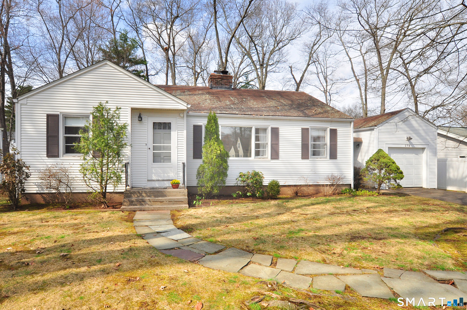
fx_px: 253
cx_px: 234
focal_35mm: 20
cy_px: 155
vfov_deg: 63.1
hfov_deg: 85.5
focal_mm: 13
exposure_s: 1/400
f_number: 8
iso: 320
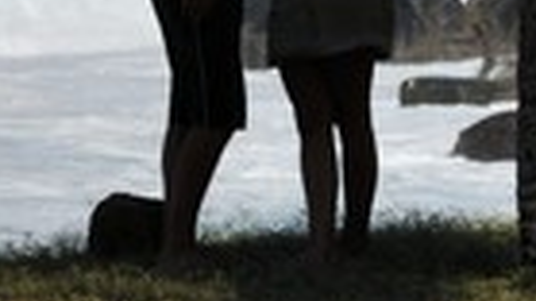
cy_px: -154
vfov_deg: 2.0
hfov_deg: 3.6
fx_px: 8551
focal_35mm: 602
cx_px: -104
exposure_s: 1/250
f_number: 16
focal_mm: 190
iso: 200
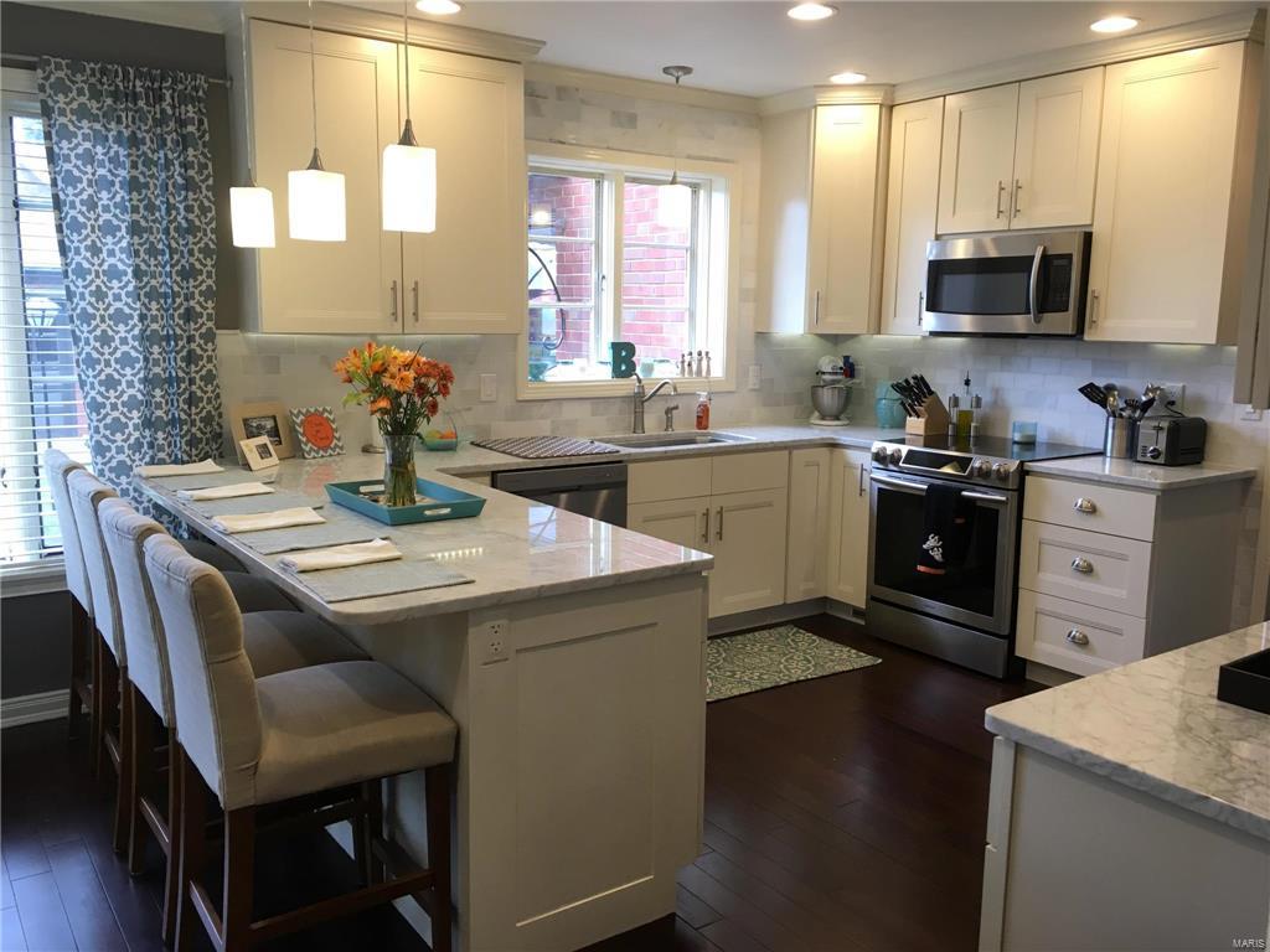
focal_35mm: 29
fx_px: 1064
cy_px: 476
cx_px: 635
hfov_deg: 61.7
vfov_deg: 48.2
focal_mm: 4.15
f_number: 2.2
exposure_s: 1/30
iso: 32
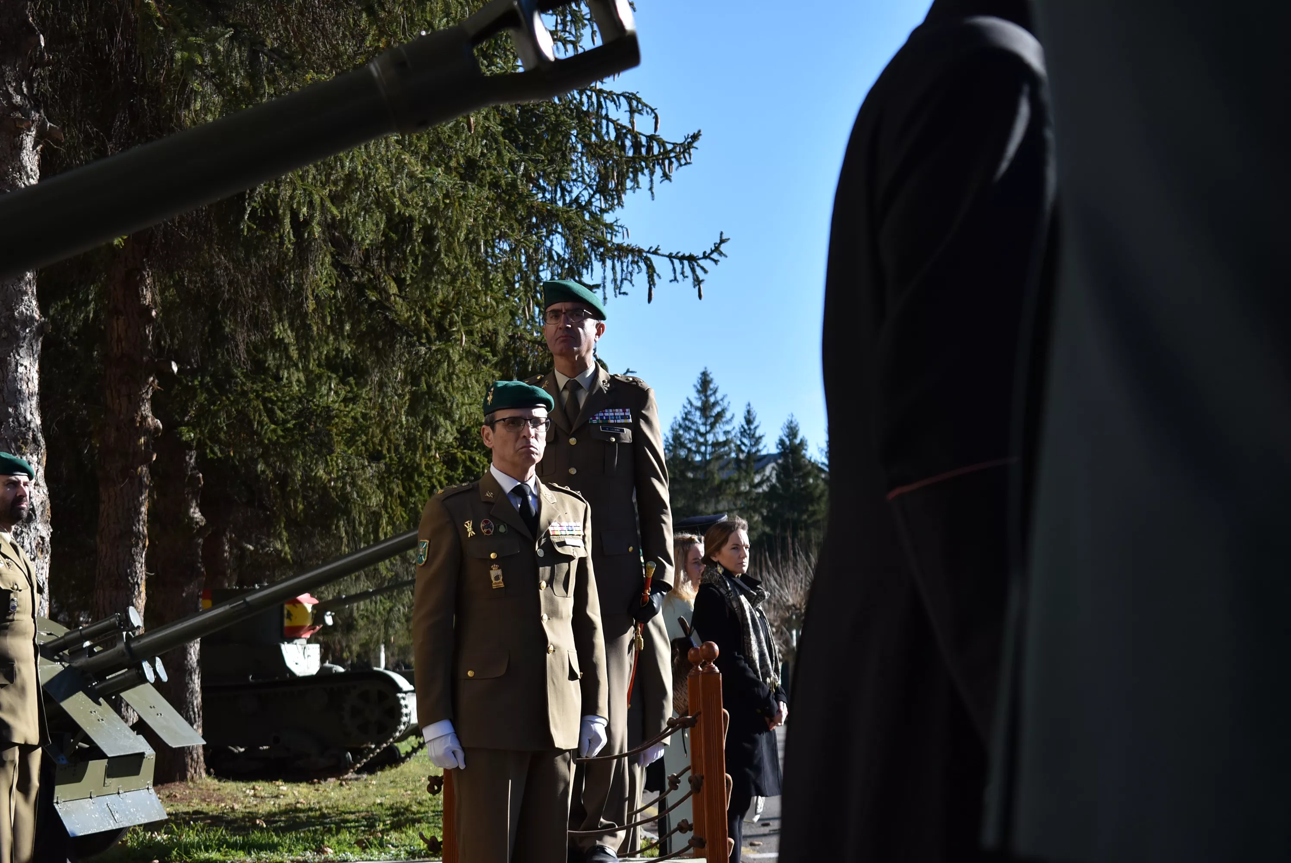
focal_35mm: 82
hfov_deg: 24.6
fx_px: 2961
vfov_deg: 16.6
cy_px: 432
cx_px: 646
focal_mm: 55
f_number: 5.6
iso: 200
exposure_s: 1/800
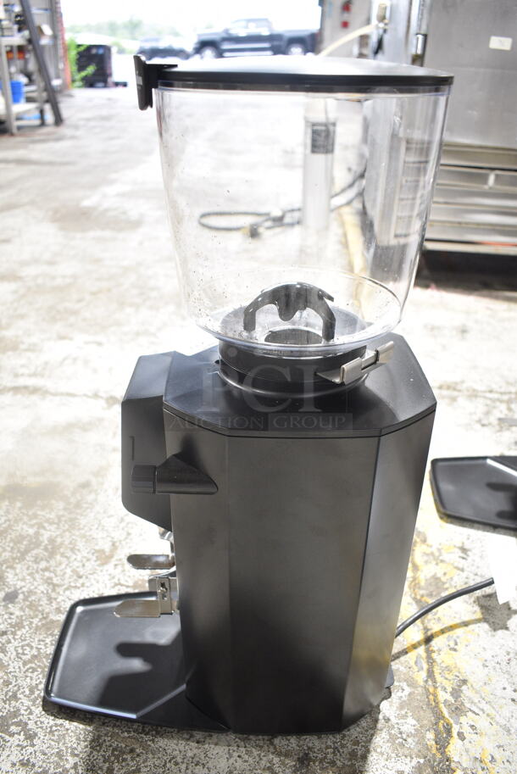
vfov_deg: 67.3
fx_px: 581
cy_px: 387
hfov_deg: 48.0
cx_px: 258
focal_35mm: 27
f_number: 3.5
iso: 1000
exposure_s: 1/30
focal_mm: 18
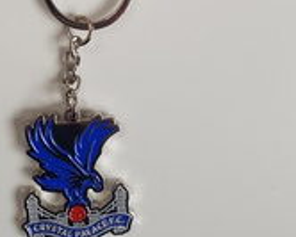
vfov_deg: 25.6
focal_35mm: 53
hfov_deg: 34.9
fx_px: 465
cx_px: 89
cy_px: -49
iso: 40
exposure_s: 1/120
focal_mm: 4.2
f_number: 1.7
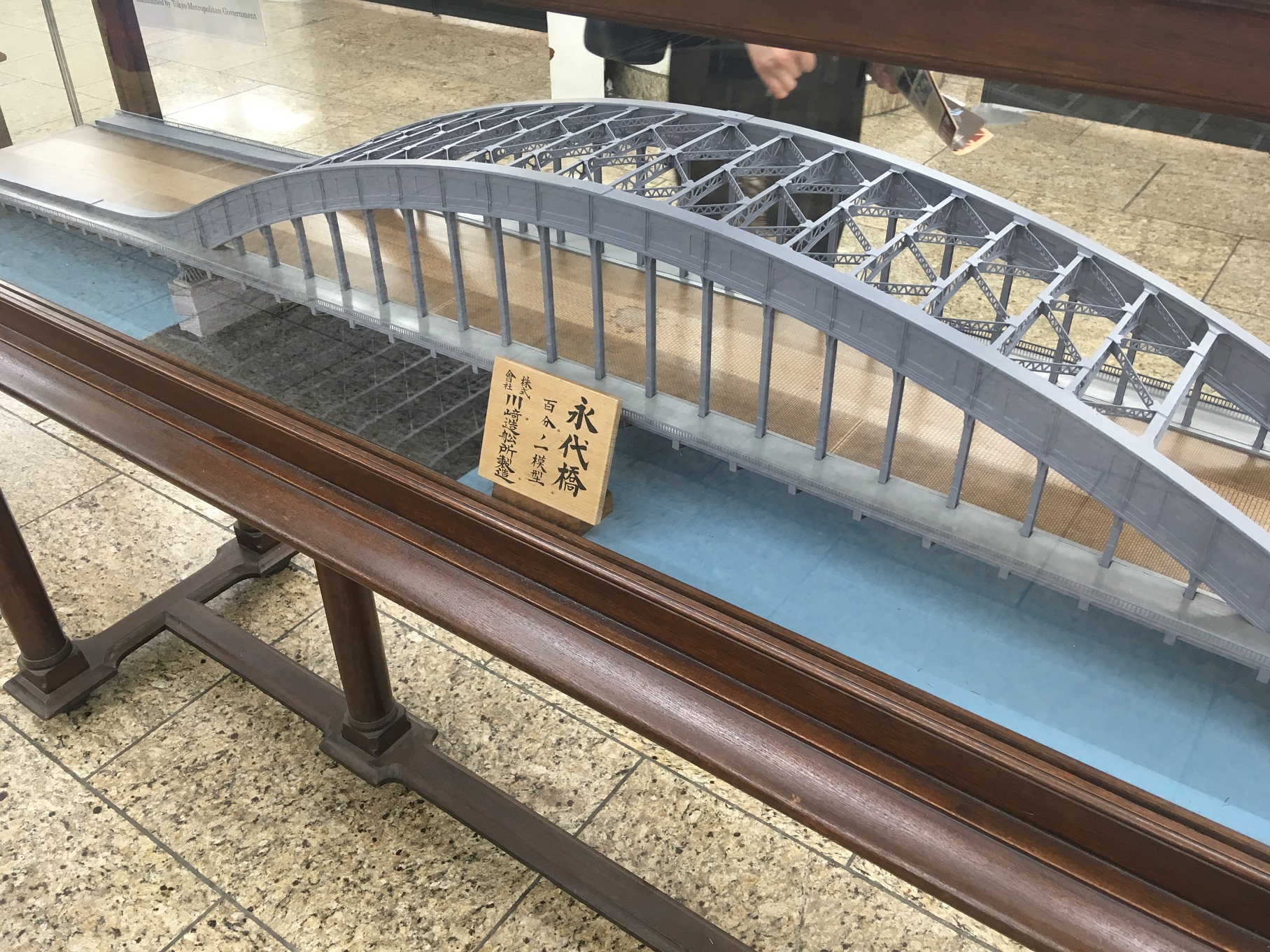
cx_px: 635
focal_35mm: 29
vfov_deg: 48.2
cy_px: 476
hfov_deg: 61.7
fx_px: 1064
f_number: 2.2
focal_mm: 4.15
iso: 64
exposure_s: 1/30
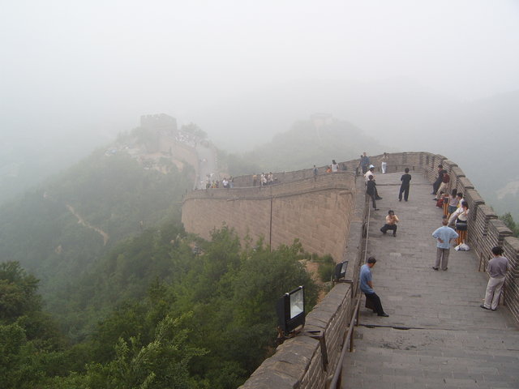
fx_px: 555
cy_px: 194
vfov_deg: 38.7
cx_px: 260
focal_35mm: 37
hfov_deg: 50.1
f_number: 6
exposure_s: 1/90
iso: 63
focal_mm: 6.2
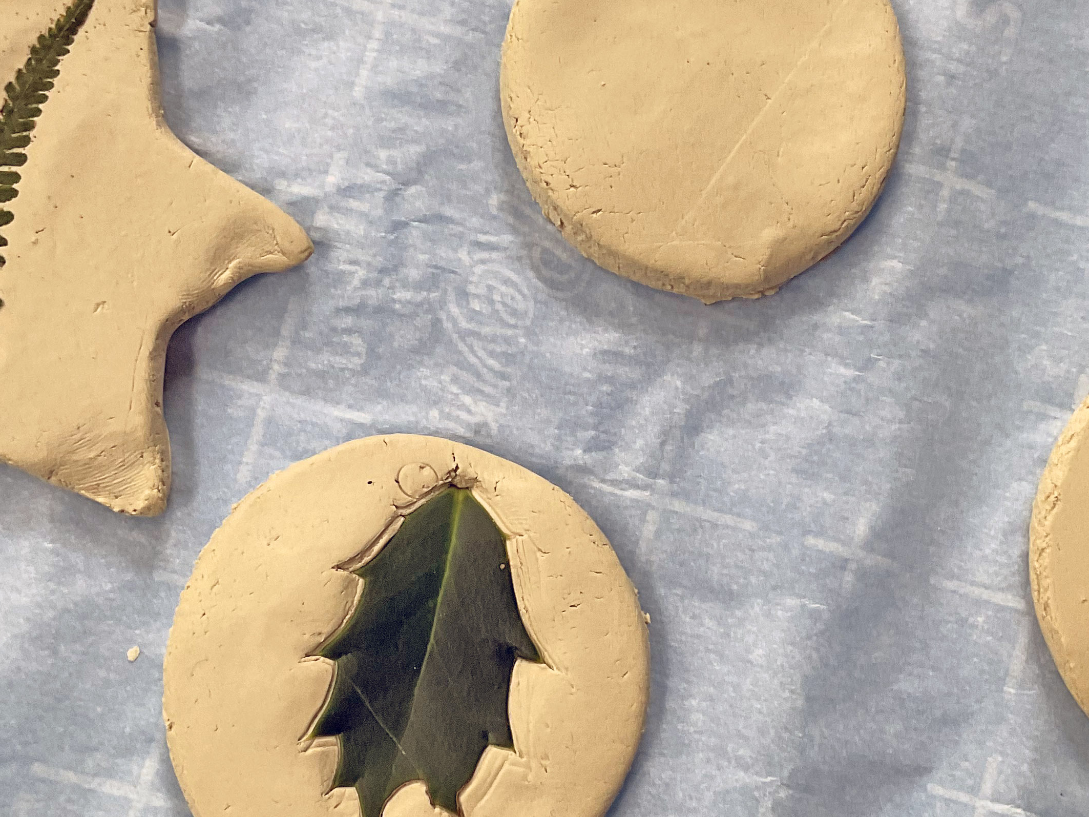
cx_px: 562
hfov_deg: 34.9
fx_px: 1730
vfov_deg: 26.6
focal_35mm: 55
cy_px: 428
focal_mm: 3
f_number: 1.8
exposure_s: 1/90
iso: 64
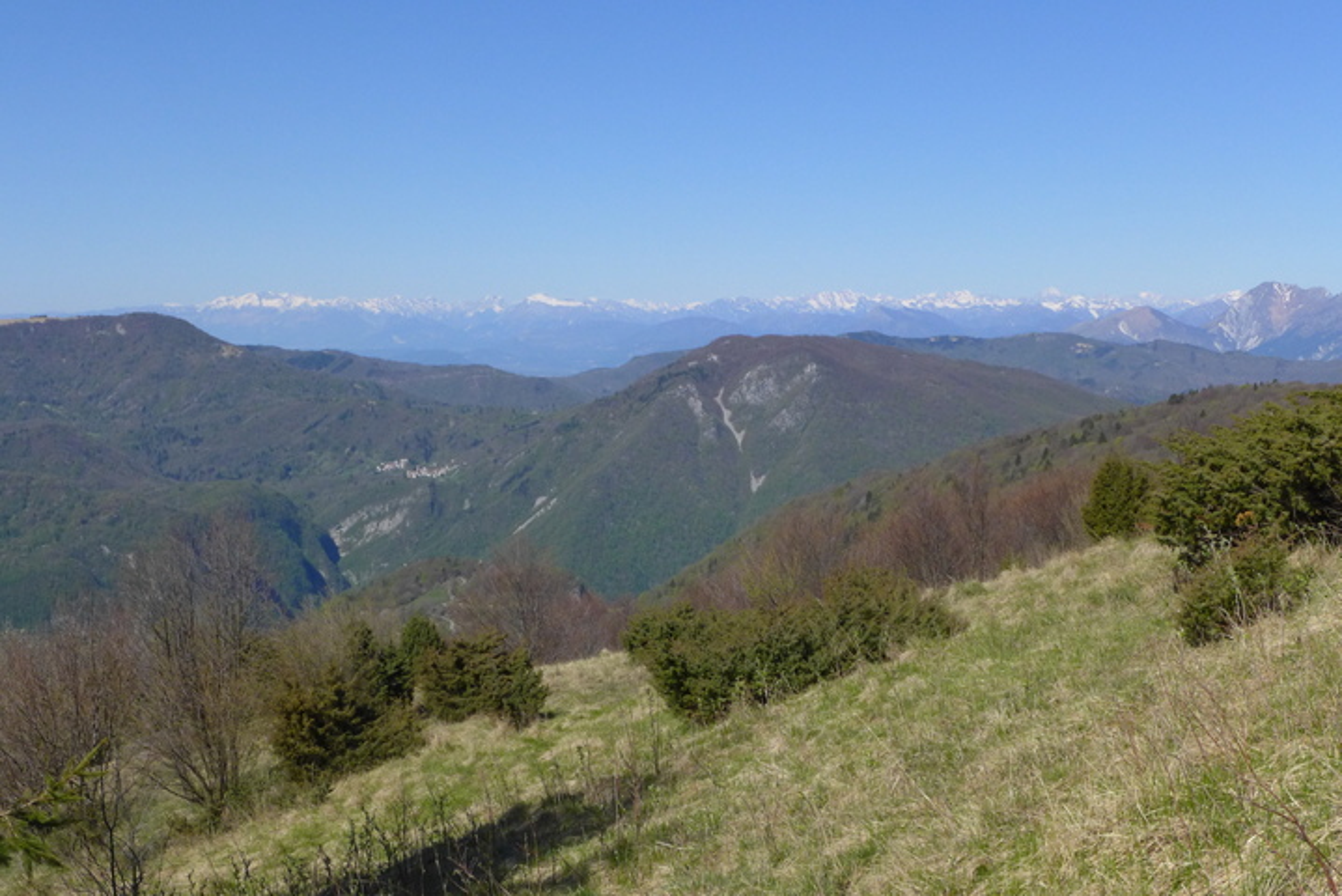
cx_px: 671
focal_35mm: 55
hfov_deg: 36.2
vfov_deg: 24.6
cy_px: 448
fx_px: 2051
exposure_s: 1/2500
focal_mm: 10.8
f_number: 6.3
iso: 400
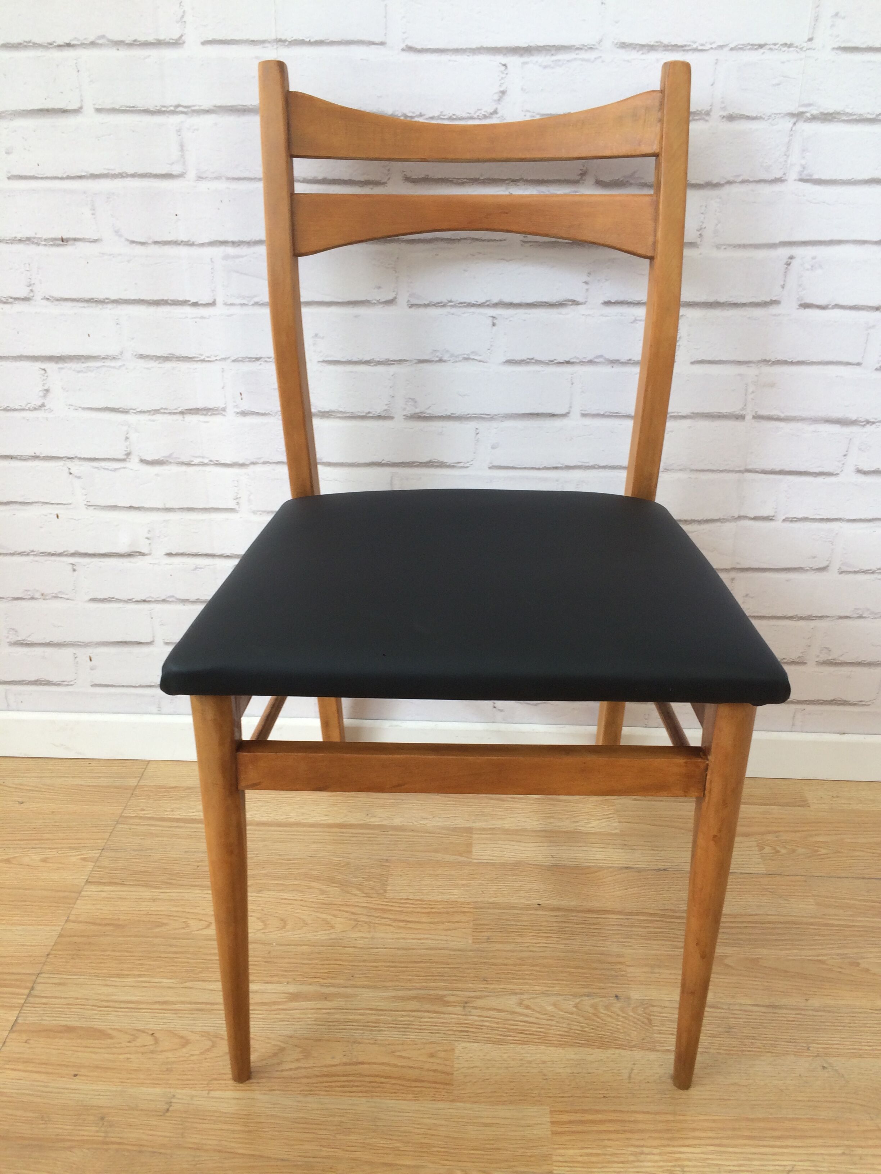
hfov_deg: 48.2
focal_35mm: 29
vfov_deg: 61.7
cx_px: 440
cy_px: 587
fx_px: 984
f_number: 2.2
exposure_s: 1/100
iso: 50
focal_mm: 4.15
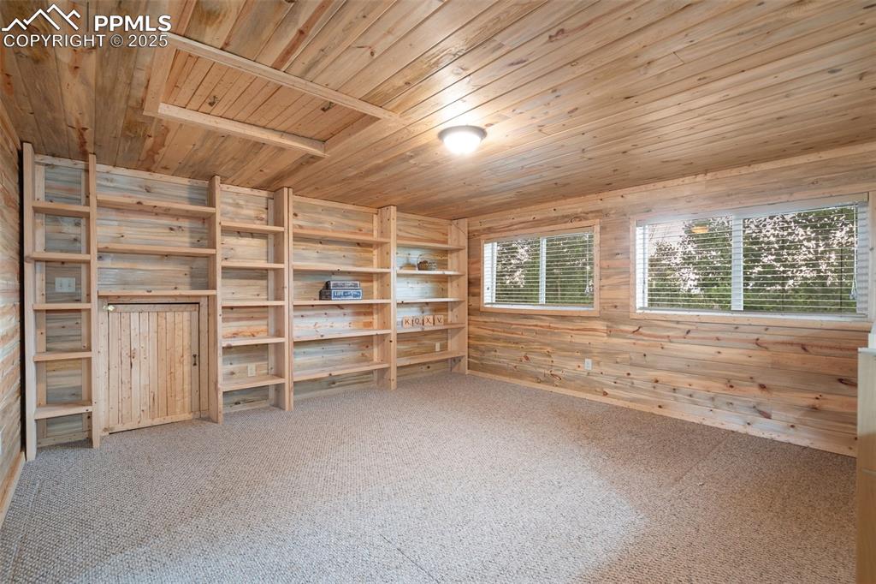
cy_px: 292
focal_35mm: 16
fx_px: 389
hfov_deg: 96.8
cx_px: 438
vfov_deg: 73.7
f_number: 5.6
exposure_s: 2
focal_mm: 16
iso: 200
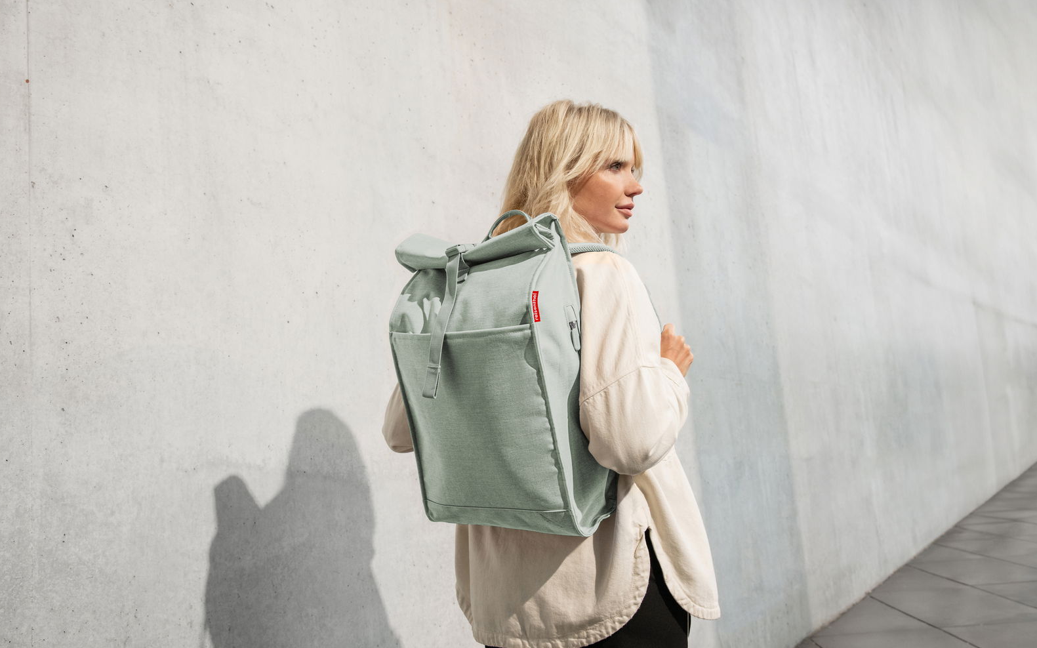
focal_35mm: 33
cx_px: 515
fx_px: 933
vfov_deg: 38.3
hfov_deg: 58.1
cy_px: 337
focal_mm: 32
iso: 800
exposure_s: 1/200
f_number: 7.1
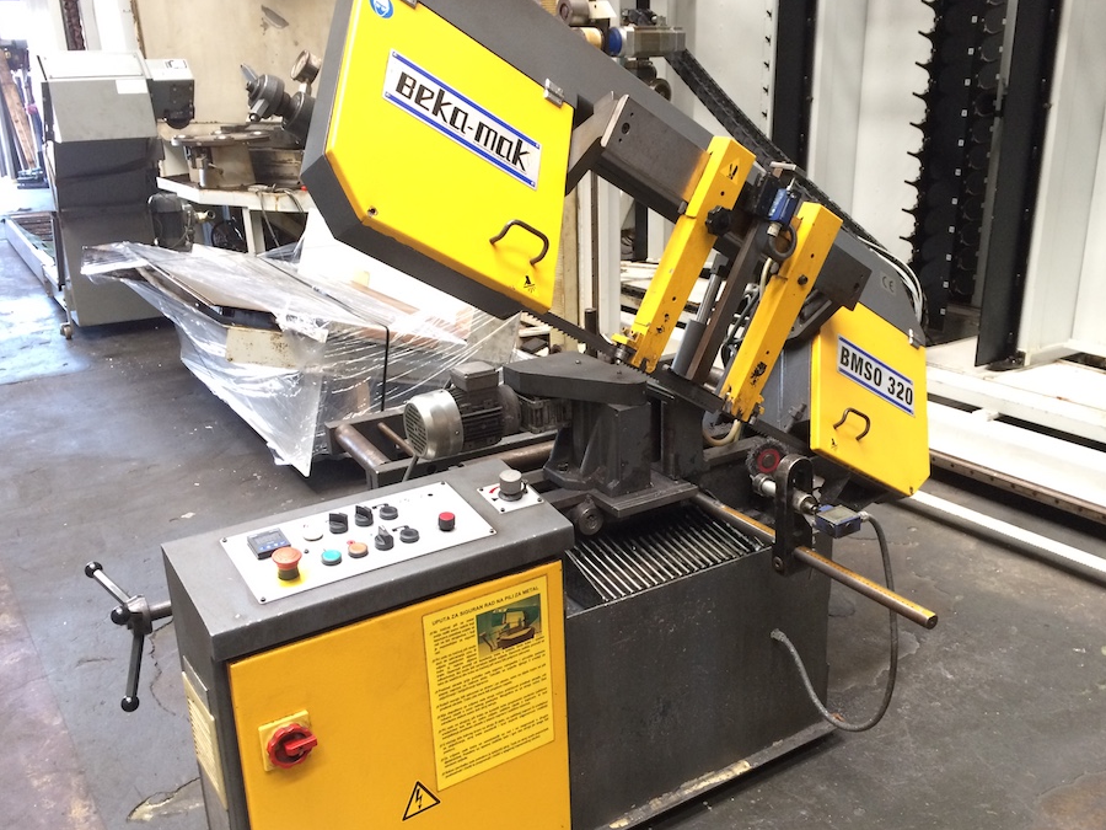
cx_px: 590
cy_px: 429
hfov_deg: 55.3
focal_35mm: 33
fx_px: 1054
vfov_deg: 42.9
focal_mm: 4.15
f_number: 2.2
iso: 200
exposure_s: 1/33
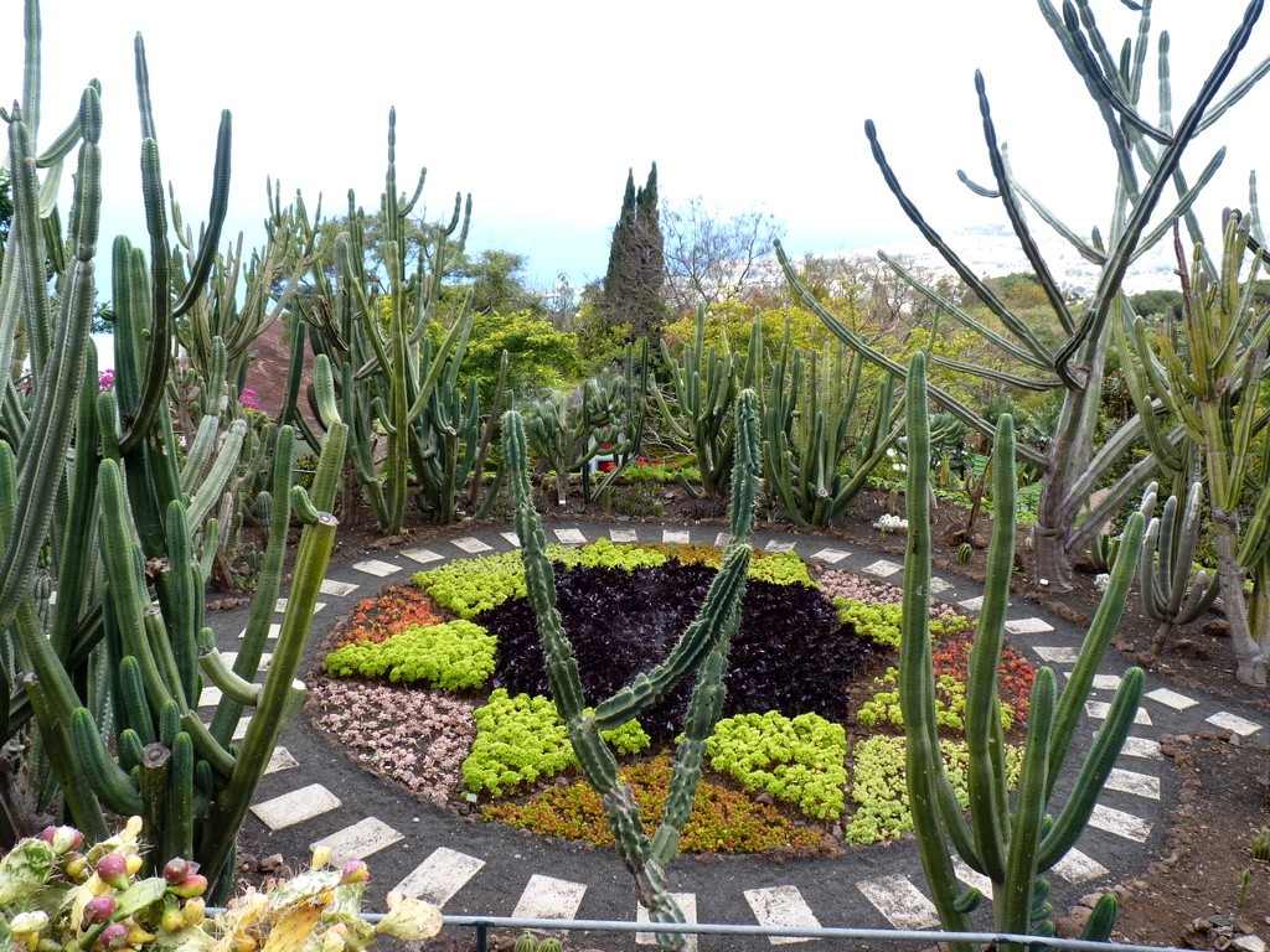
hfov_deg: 65.3
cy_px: 476
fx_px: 991
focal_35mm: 27
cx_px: 635
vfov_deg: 51.4
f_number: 3.6
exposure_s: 1/100
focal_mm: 4.8
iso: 80
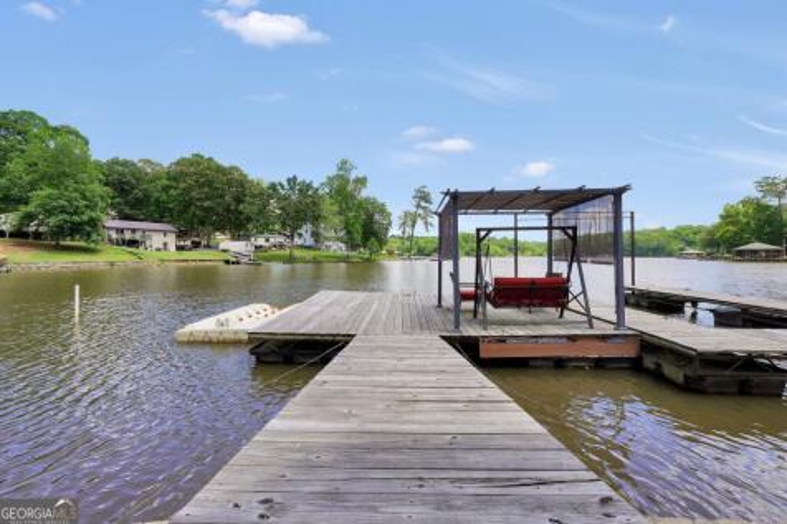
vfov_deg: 77.3
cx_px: 394
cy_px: 262
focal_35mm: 15
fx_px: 328
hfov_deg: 100.4
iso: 100
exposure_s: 1/125
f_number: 9
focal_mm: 10
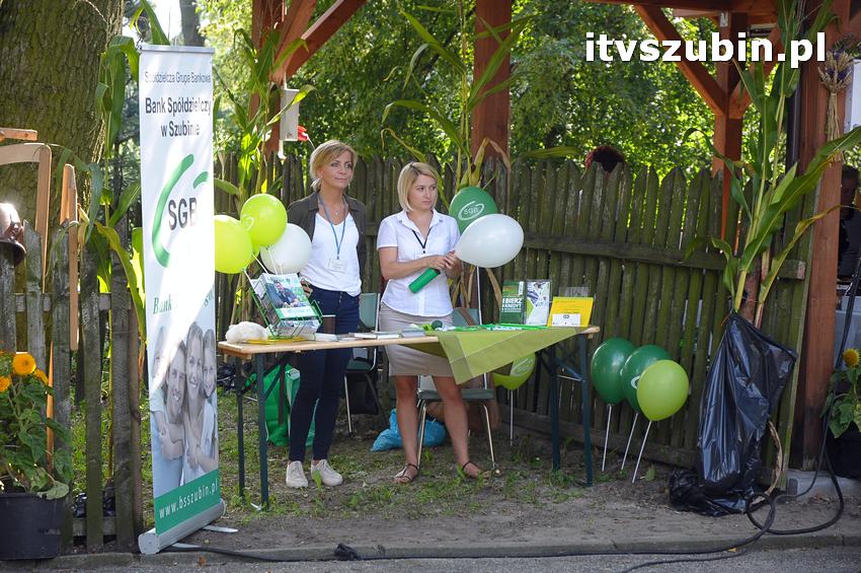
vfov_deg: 13.0
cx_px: 430
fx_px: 2509
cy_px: 286
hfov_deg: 19.5
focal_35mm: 105
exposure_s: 1/400
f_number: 5
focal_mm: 70
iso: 640
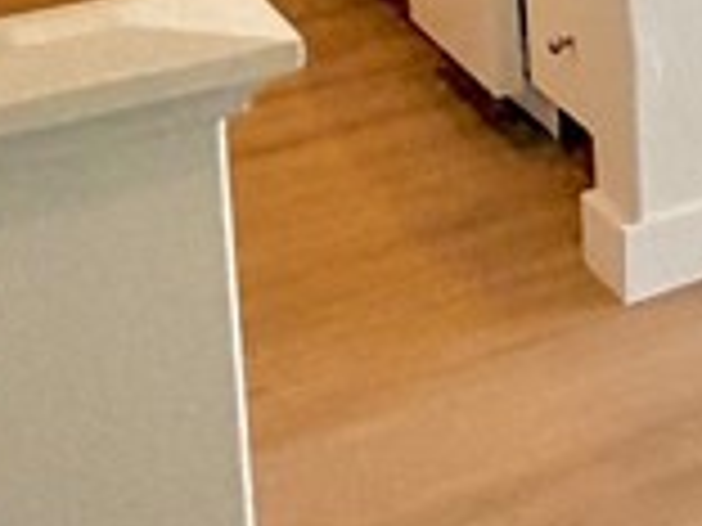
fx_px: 1866
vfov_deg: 13.8
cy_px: -508
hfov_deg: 12.0
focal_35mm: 92
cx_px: 2025
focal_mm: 2.22
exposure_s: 1/120
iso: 125
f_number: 2.2
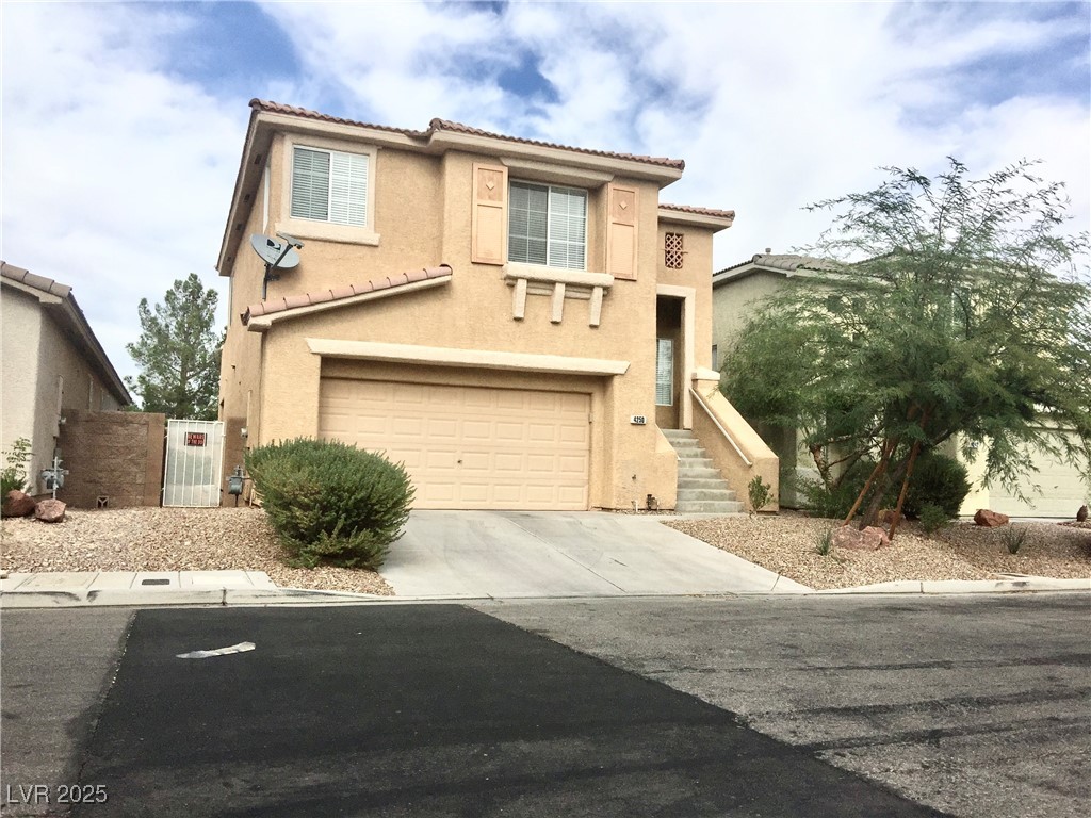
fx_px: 914
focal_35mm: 29
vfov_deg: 48.2
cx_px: 546
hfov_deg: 61.7
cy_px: 409
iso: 32
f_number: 2.2
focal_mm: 4.15
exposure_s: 1/3597
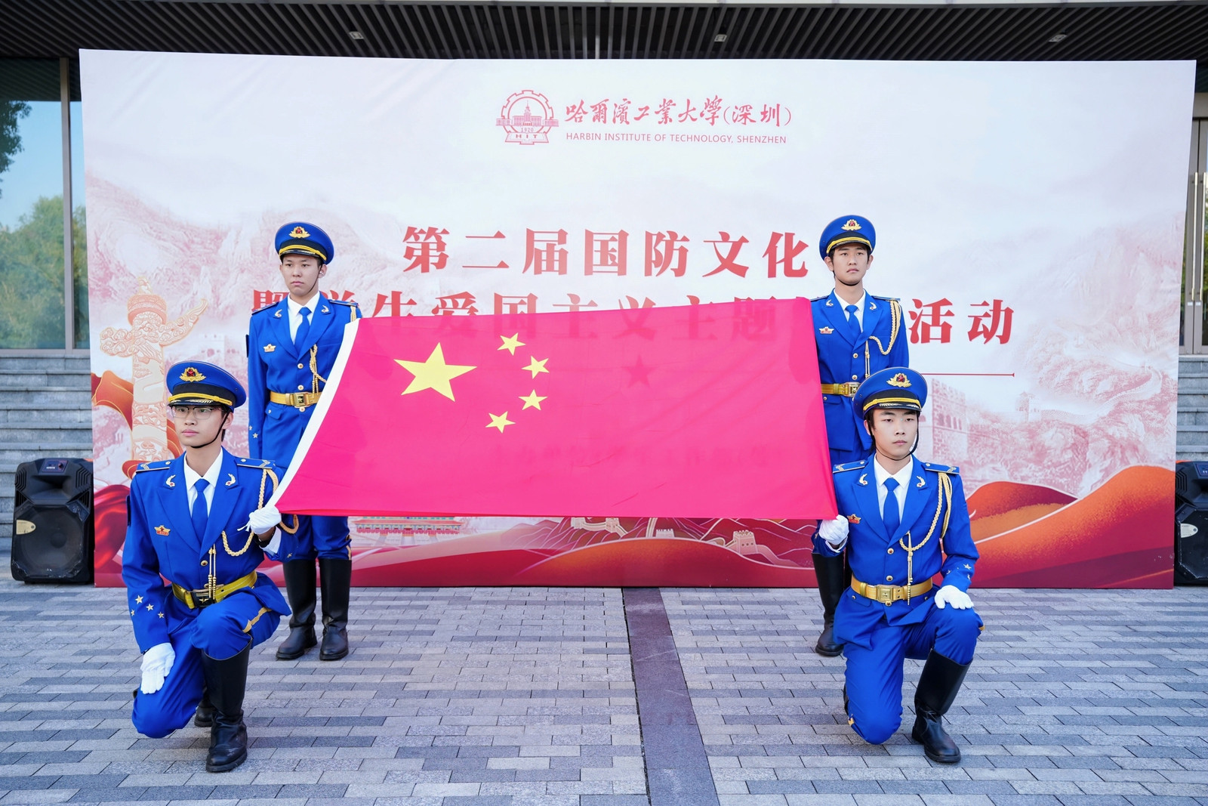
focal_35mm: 33
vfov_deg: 40.4
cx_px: 604
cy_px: 403
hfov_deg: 57.8
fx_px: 1094
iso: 640
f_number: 4
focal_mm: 32.6
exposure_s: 1/500
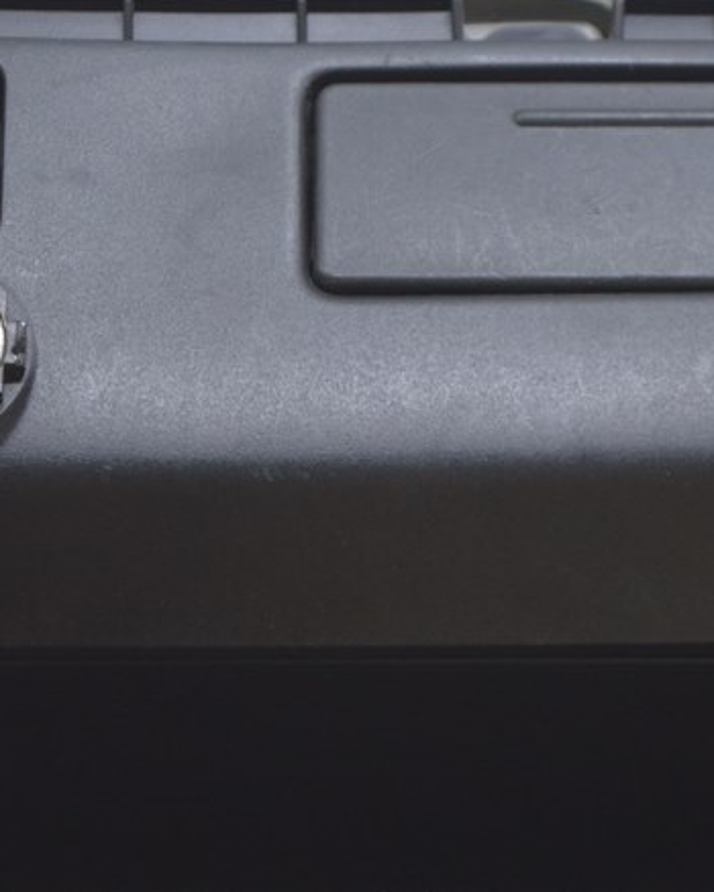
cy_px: 458
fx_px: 4780
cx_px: 243
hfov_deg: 8.5
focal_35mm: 181
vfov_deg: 10.7
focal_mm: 55
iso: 400
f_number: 5.6
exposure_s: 1/20
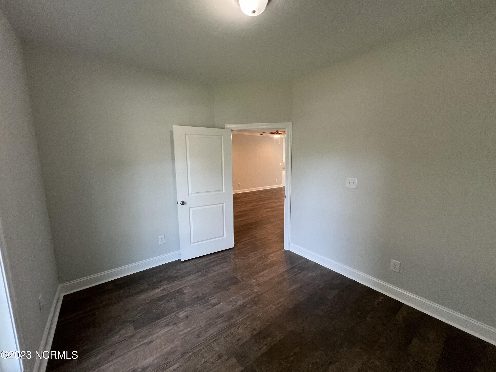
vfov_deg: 89.9
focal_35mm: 13
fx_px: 186
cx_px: 248
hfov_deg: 106.2
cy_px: 186
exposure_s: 1/120
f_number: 1.8
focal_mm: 1.57
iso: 160
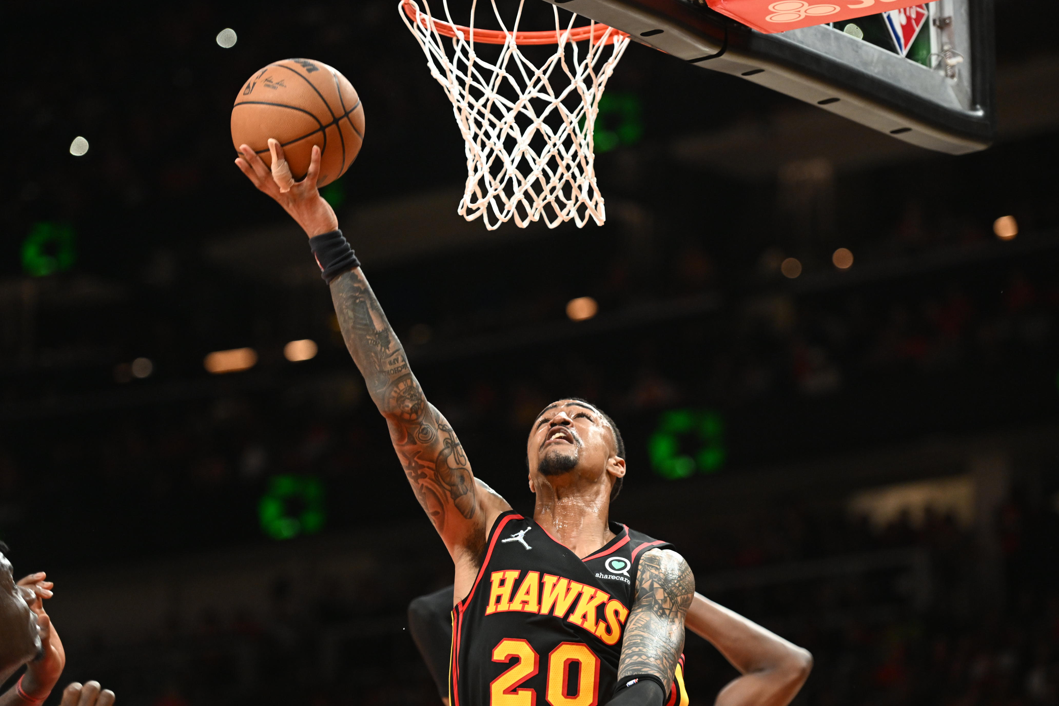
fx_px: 3677
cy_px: 353
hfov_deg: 16.4
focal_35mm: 125
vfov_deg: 11.0
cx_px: 530
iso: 3200
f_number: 2.8
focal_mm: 125
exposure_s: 1/1250
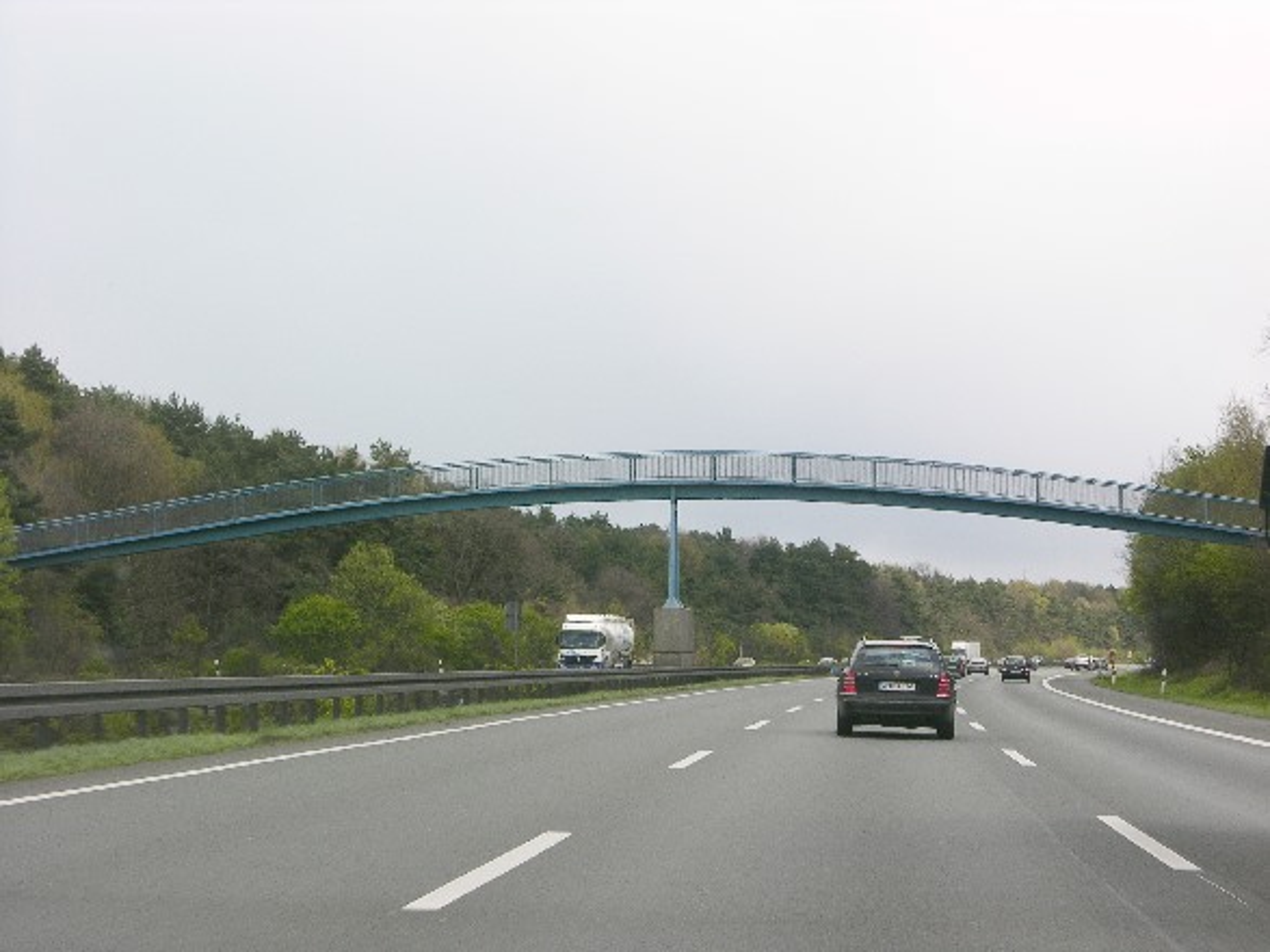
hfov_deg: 21.1
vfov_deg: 15.9
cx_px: 635
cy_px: 476
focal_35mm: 93
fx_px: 3411
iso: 50
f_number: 6.4
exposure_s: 1/164
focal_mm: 23.7
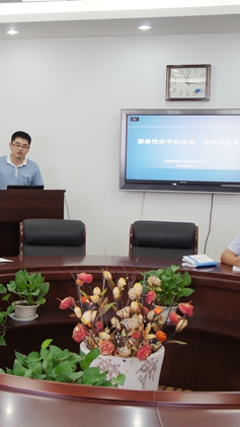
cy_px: 215
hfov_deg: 19.0
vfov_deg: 33.8
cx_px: 9
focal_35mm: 62
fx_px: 701
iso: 1000
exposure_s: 1/160
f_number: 4
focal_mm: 26
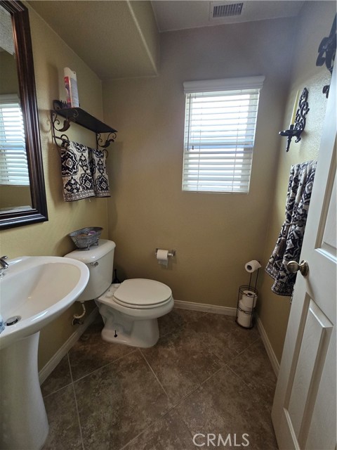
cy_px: 225
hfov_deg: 89.9
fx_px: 169
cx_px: 168
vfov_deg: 106.2
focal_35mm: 13
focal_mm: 2.2
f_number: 2.2
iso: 250
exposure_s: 1/60
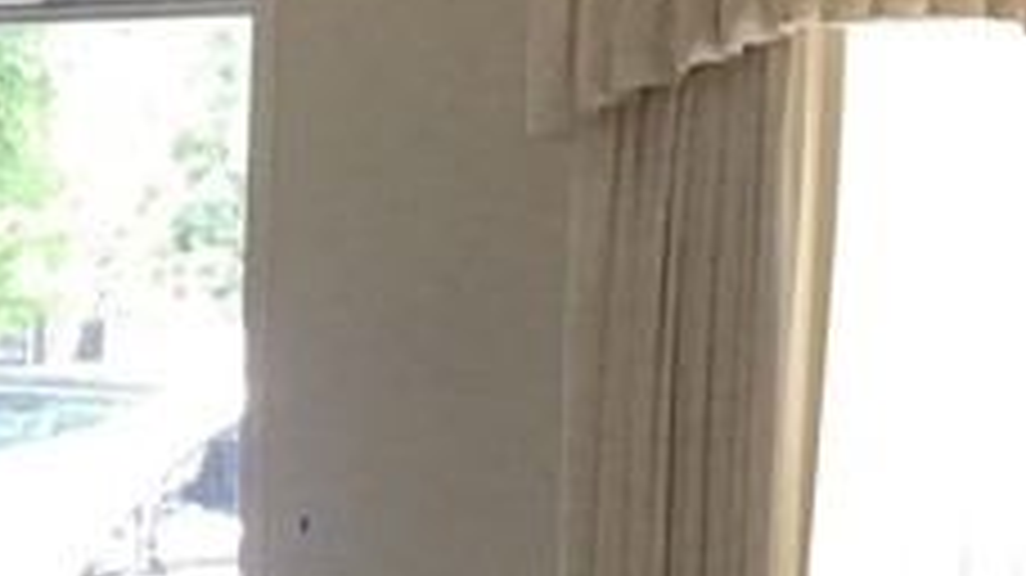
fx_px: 4133
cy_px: 616
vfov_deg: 7.9
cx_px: -482
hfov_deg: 13.4
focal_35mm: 152
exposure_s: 1/30
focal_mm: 3.3
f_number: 2.4
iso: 32
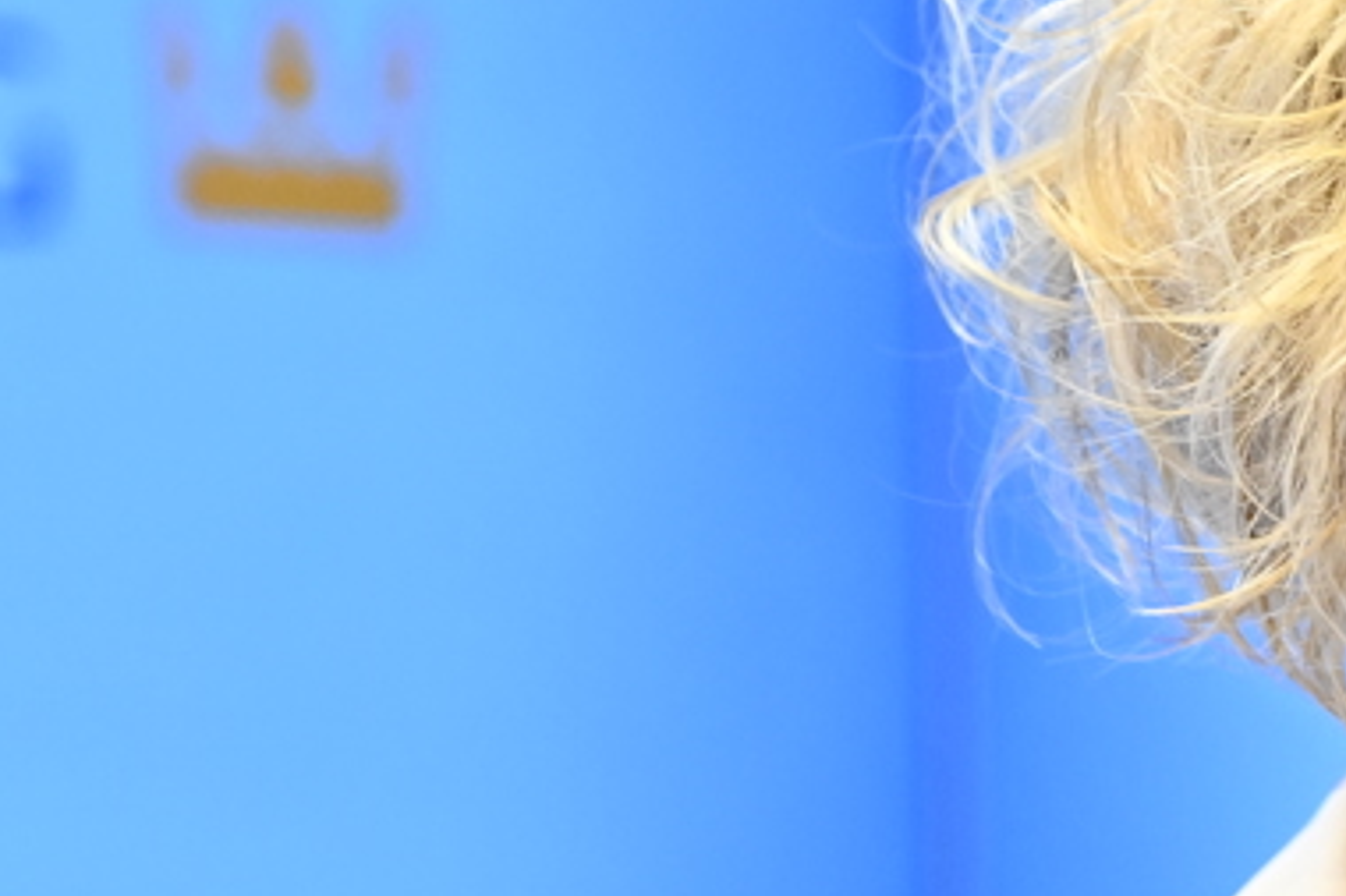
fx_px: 16032
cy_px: 503
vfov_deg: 3.2
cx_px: 2047
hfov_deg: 4.8
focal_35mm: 429
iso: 1100
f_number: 4
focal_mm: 120
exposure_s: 1/160
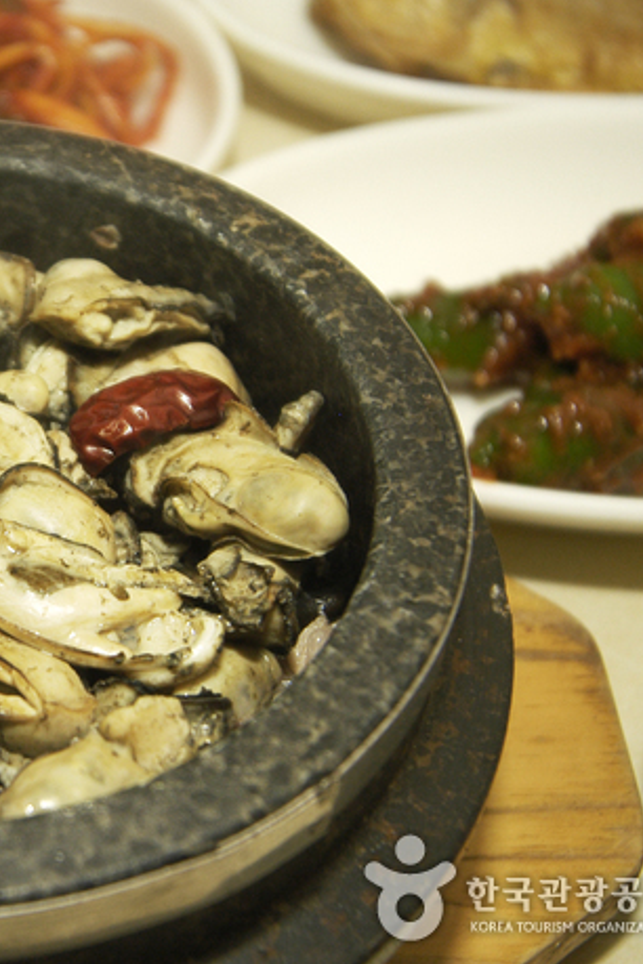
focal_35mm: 71
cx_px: -24
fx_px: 1896
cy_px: 482
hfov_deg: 18.7
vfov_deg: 28.5
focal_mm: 31
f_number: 4.5
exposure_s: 1/180
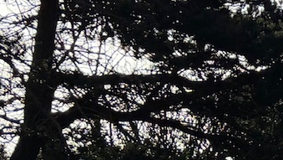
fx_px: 1284
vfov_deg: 6.9
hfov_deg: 10.2
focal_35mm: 171
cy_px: 310
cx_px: 762
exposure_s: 1/9091
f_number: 1.6
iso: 50
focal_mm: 5.96
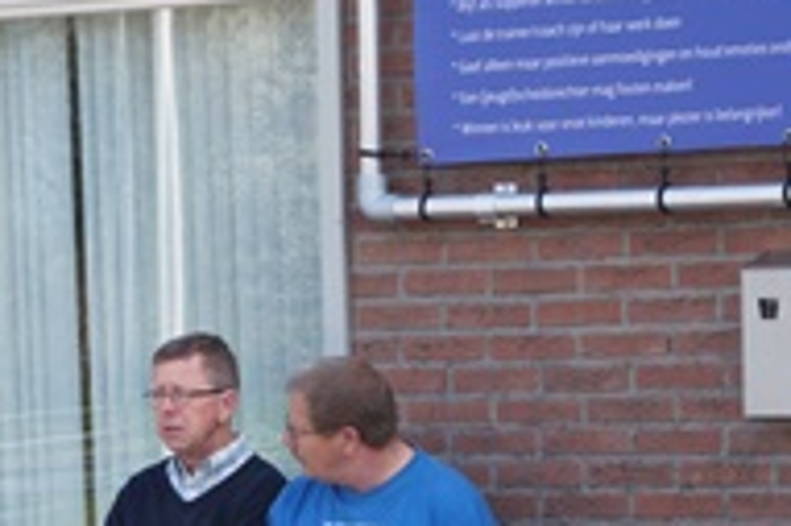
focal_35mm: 259
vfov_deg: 5.3
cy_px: 532
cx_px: 191
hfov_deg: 8.0
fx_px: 5676
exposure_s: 1/160
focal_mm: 55
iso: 100
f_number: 5.6
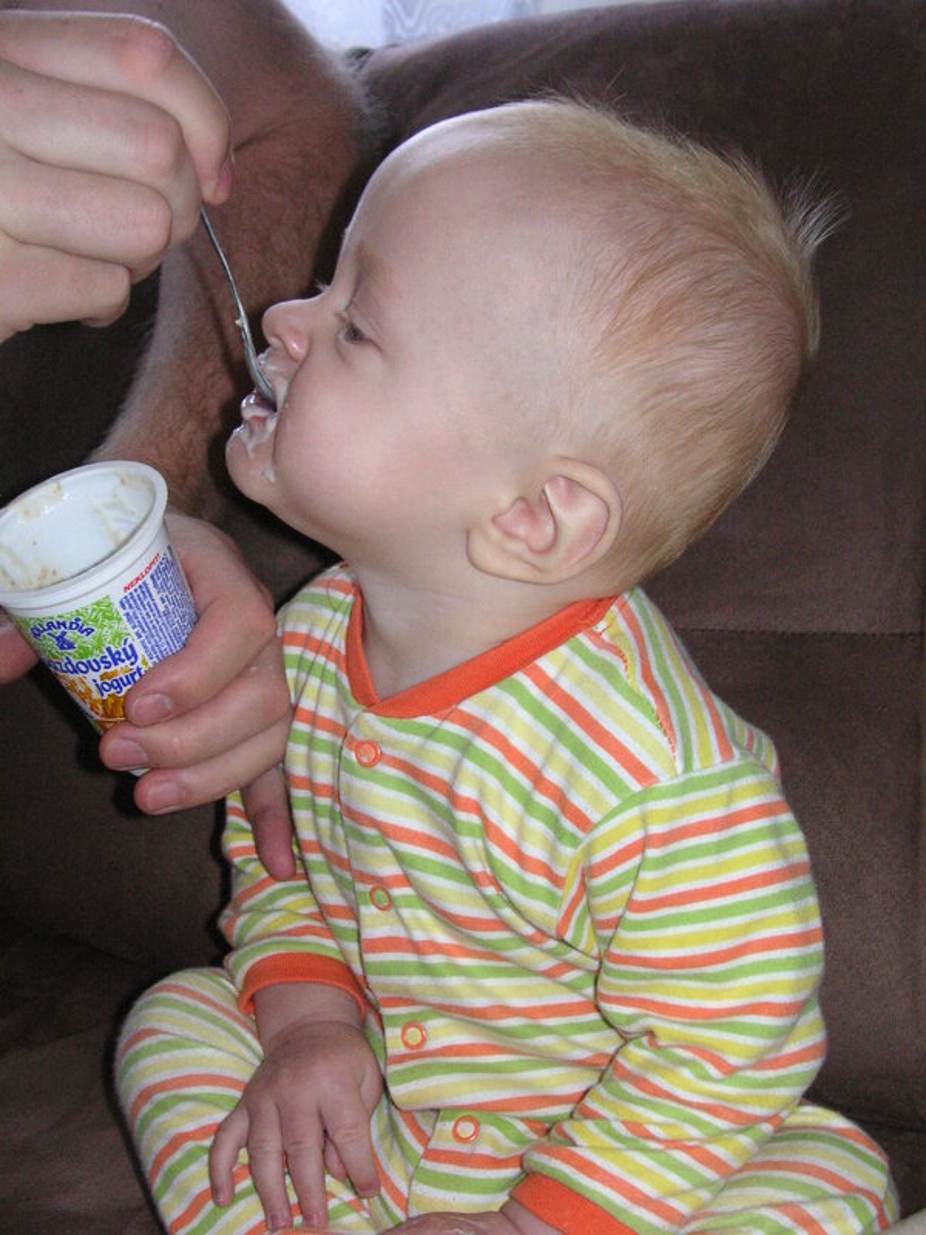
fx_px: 1676
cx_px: 463
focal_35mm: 47
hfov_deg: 30.9
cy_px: 618
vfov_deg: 40.4
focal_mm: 7.8
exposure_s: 1/45
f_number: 3.3
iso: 160
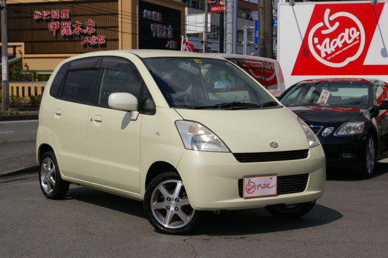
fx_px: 727
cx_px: 194
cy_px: 129
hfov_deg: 29.9
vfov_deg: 20.1
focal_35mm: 68
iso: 200
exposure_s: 1/500
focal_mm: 45
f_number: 9.5
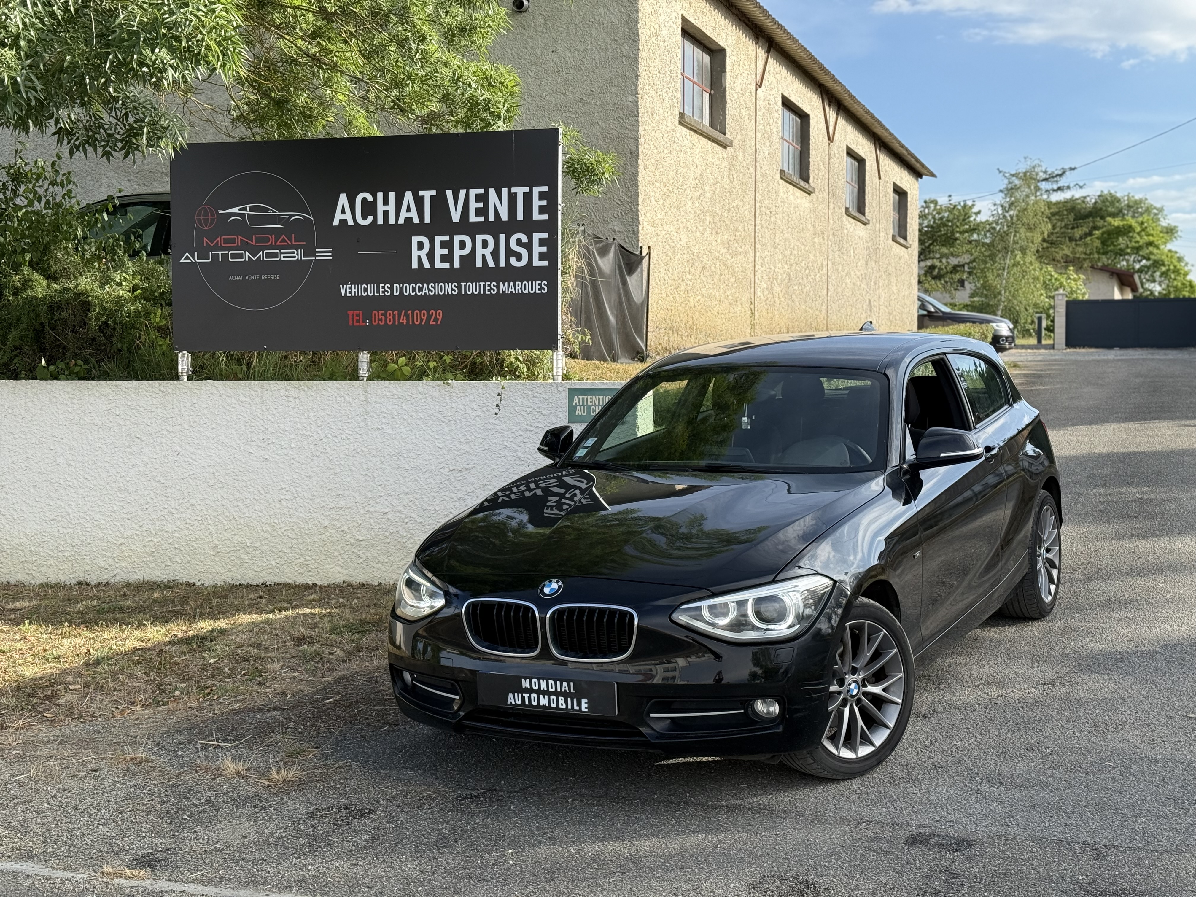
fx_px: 1658
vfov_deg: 30.3
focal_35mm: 48
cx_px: 598
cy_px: 448
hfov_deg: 39.7
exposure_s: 1/2415
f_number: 1.78
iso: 80
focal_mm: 6.76
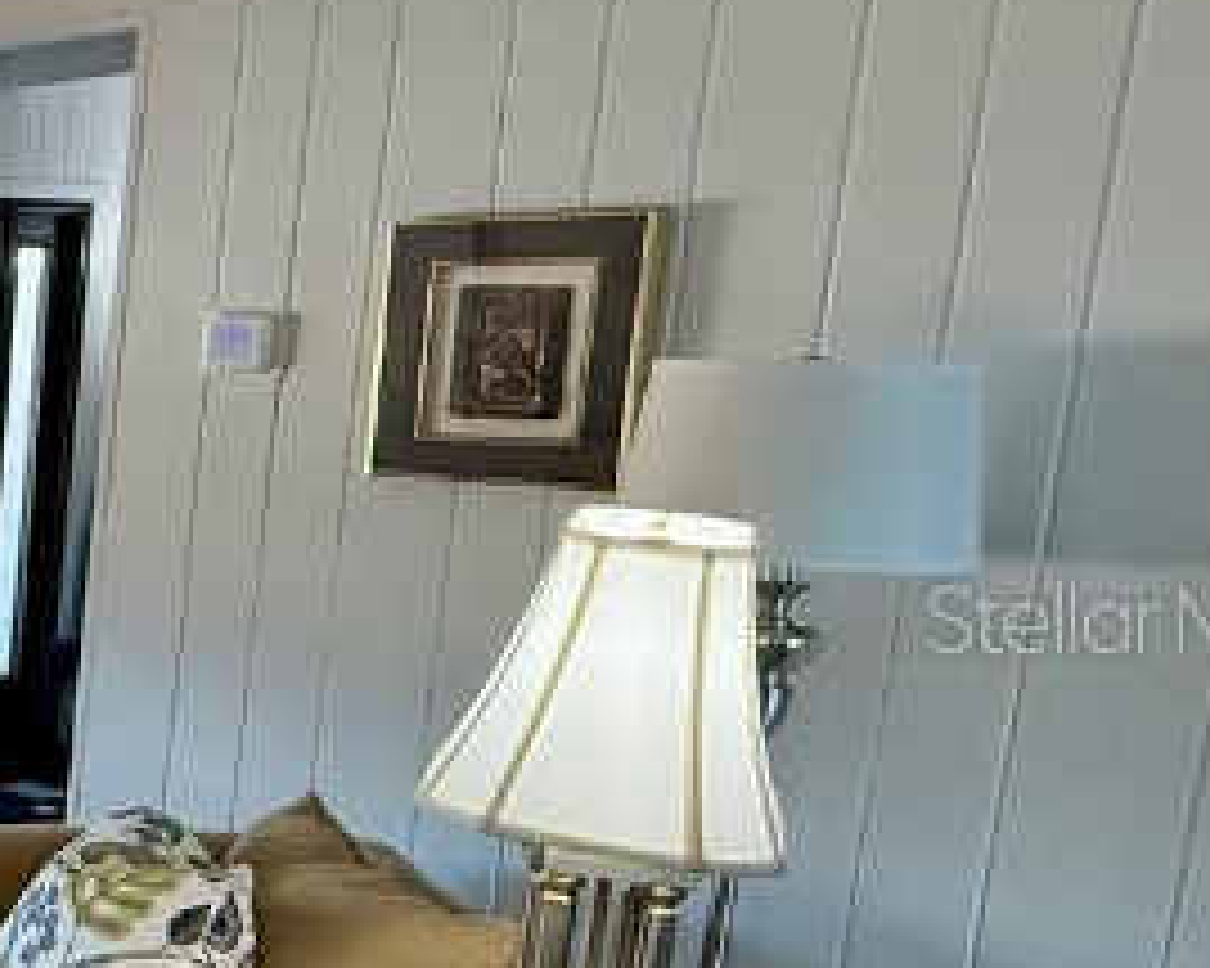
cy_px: 617
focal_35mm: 52
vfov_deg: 29.0
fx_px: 1862
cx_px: -954
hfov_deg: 22.2
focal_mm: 2.22
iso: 200
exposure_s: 1/120
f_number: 2.2
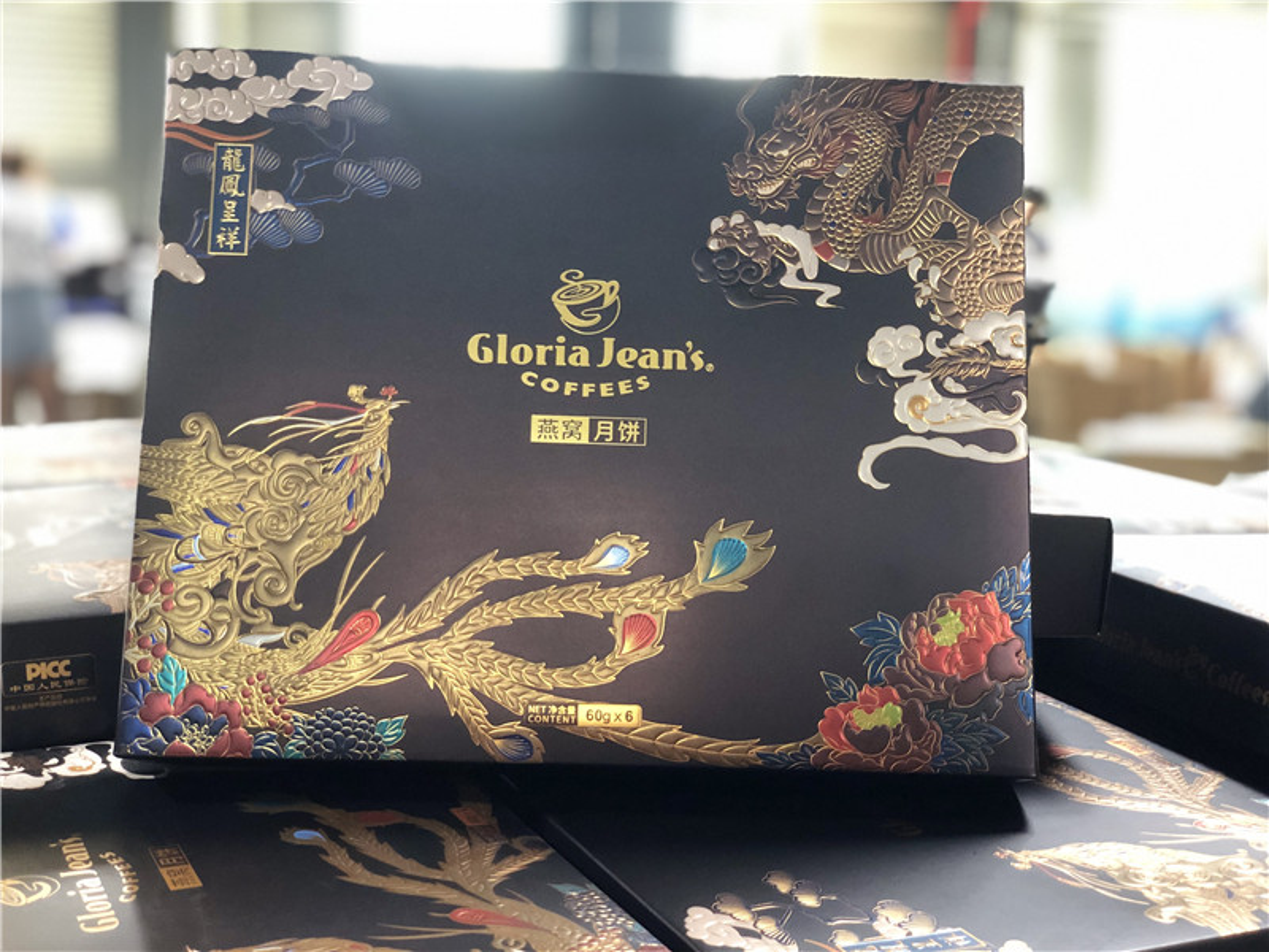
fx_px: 1906
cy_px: 476
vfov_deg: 28.0
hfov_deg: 36.8
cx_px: 634
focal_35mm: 52
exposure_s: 1/10
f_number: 2.4
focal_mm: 6
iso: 160
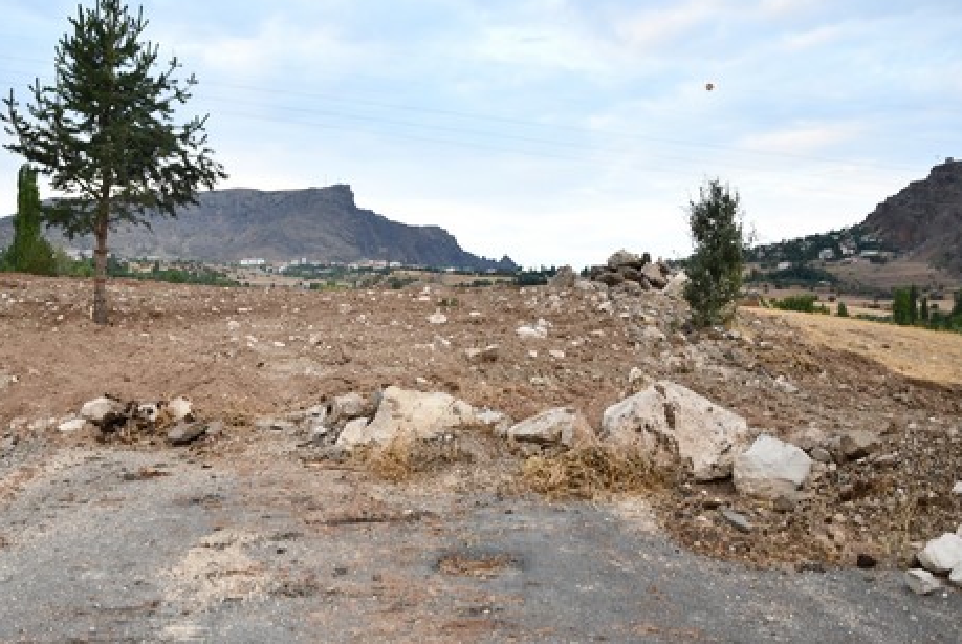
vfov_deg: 37.8
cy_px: 391
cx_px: 321
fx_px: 936
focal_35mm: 35
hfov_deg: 53.3
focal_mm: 24
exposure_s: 1/160
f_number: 4
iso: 640
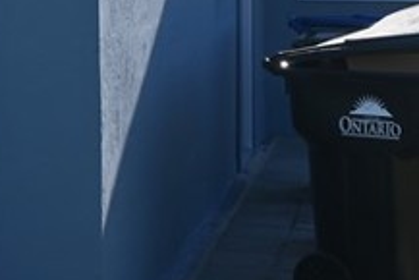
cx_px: -183
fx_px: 1316
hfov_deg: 16.7
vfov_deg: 11.9
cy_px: -63
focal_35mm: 113
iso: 100
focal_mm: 16
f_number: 6.3
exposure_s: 1/320
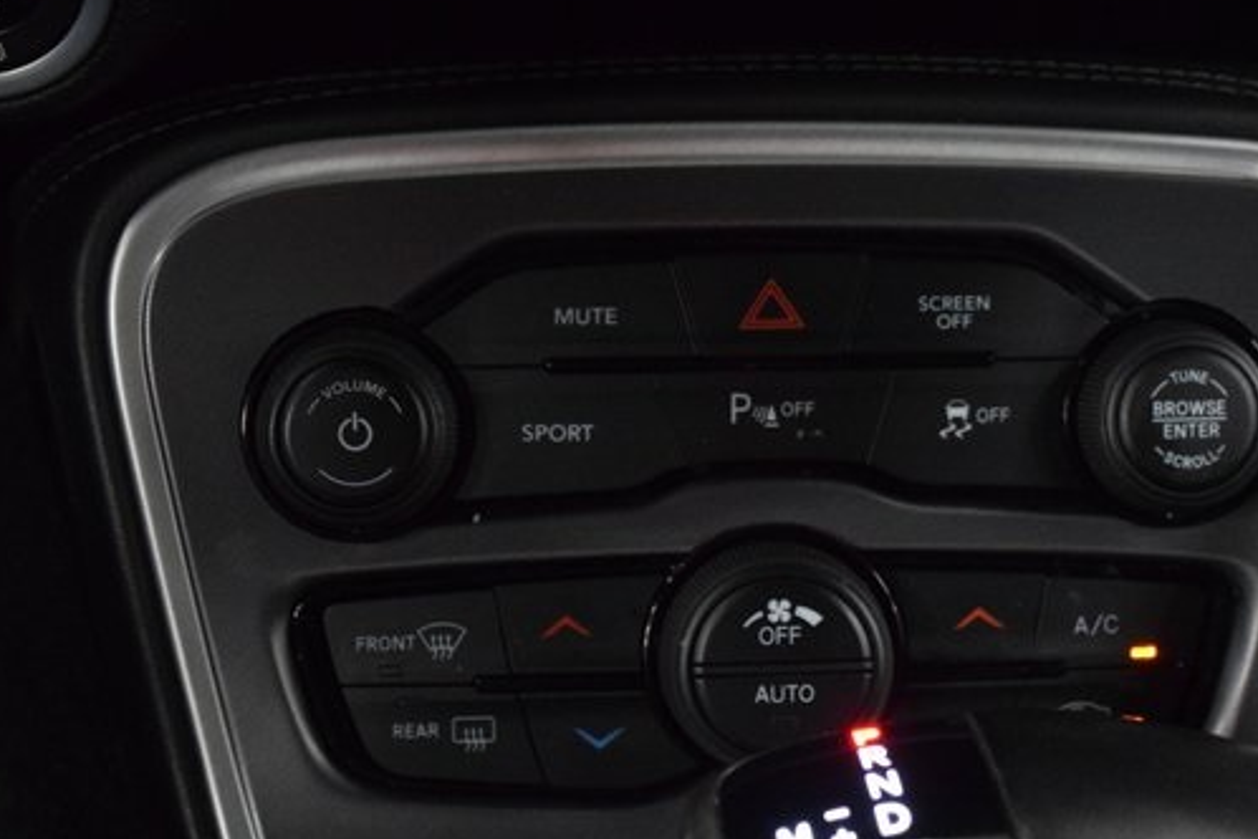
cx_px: 755
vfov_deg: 18.4
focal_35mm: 74
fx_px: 2586
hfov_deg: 27.3
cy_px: 378
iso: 3200
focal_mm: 24
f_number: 4.5
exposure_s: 1/80
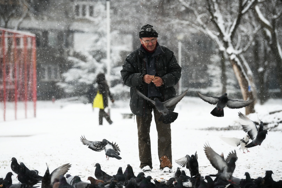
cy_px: 94
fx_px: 1175
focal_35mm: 150
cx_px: 141
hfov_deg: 13.7
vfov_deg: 9.1
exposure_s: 1/1250
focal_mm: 150
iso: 500
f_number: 4
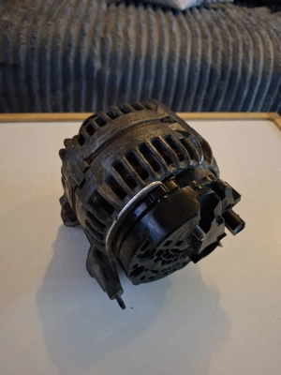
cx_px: 140
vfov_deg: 73.9
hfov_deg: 58.9
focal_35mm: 23
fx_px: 249
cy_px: 188
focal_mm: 5.54
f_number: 1.8
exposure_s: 1/20
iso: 800
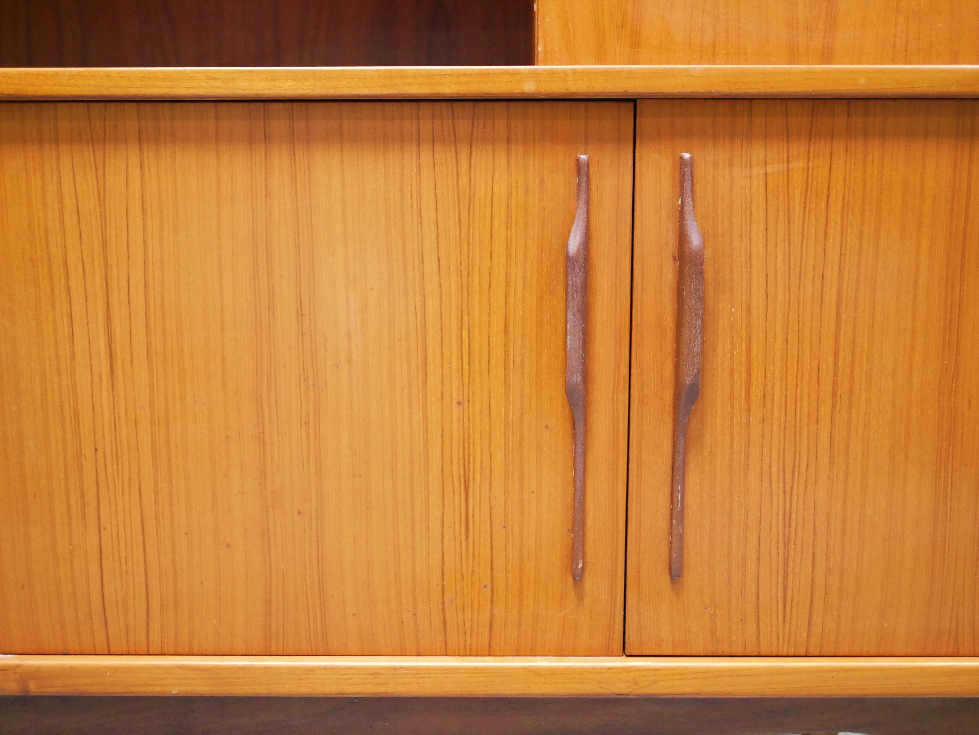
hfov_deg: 46.8
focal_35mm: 40
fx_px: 1132
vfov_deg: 36.0
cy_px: 368
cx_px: 490
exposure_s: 1/60
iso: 2500
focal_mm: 20
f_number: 1.7
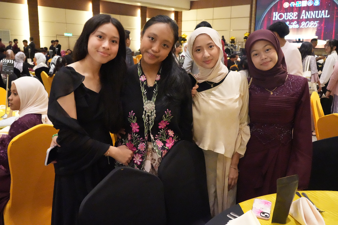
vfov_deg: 41.1
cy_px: 112
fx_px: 300
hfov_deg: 58.7
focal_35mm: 32
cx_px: 169
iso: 32000
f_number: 7.1
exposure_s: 1/100
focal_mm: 32
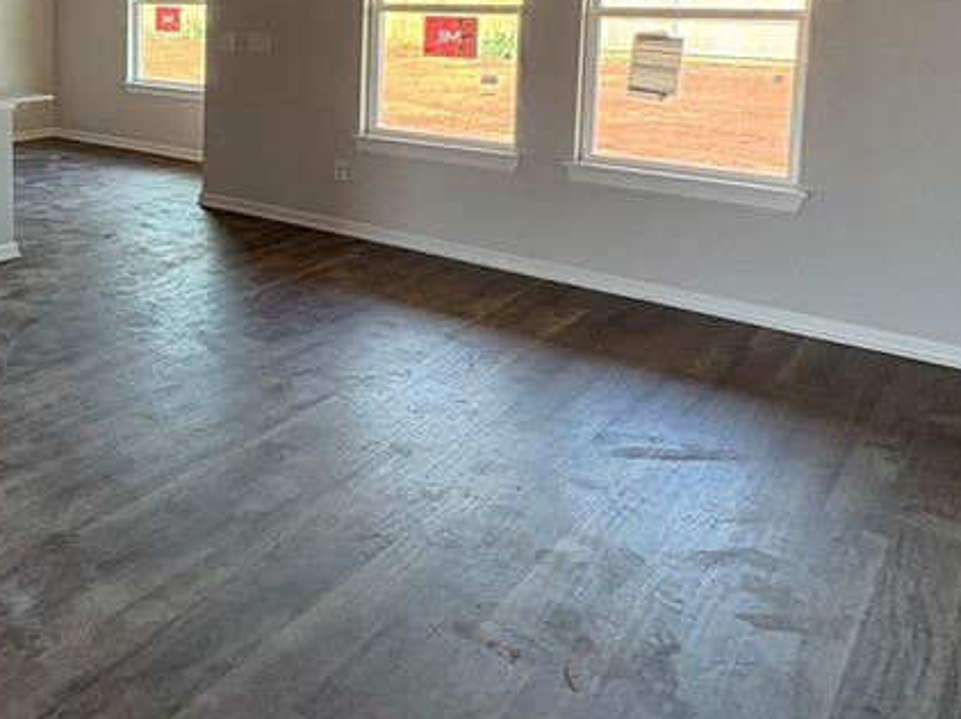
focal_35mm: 34
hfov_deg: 48.9
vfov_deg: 38.9
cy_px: 75
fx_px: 943
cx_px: 116
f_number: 2.2
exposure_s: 1/99
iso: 100
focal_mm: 2.22
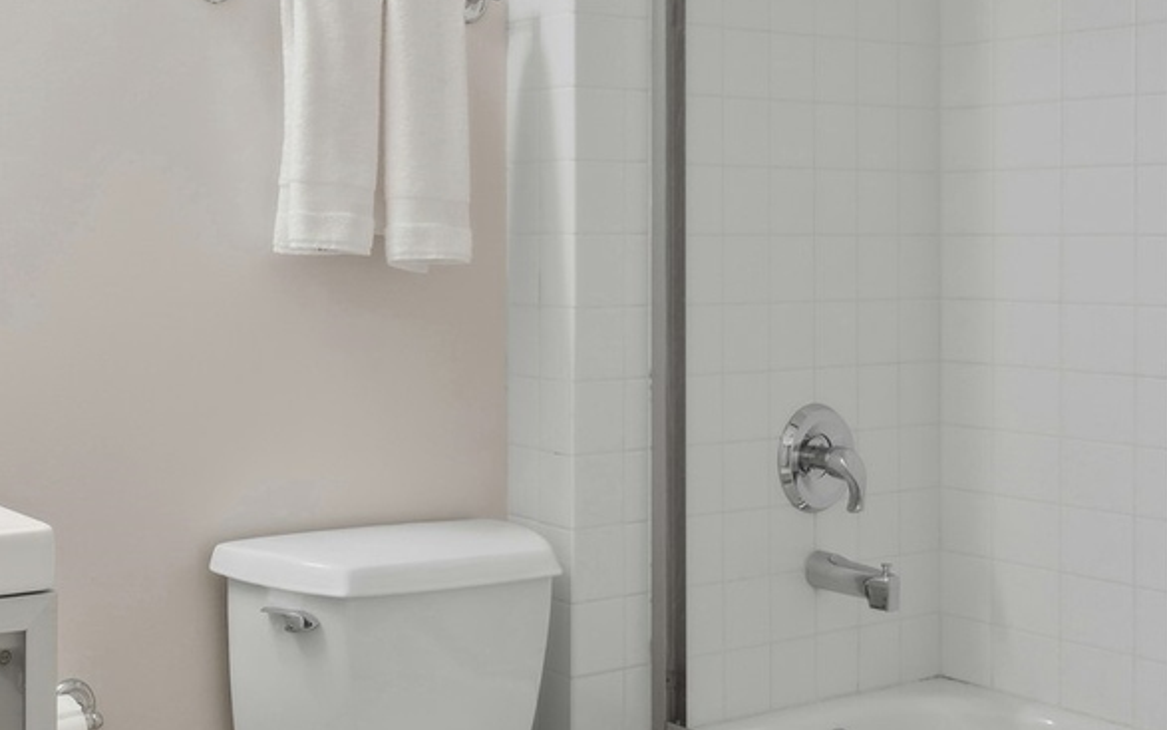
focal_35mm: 45
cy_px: 249
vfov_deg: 28.4
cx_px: 52
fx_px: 1431
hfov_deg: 40.0
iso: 320
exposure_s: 1/10
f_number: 7.1
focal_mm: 16
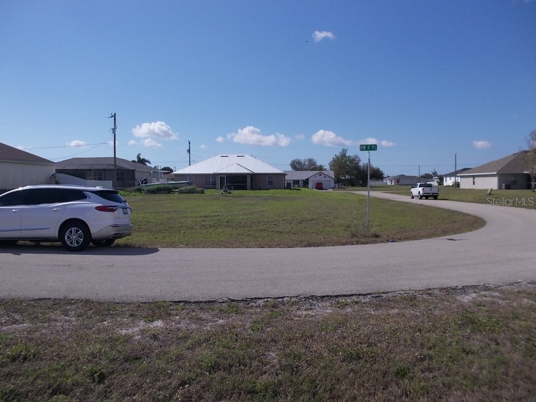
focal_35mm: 29
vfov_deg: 48.2
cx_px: 268
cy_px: 201
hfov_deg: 61.7
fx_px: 449
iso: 80
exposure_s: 1/1600
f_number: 3.3
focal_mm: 4.1
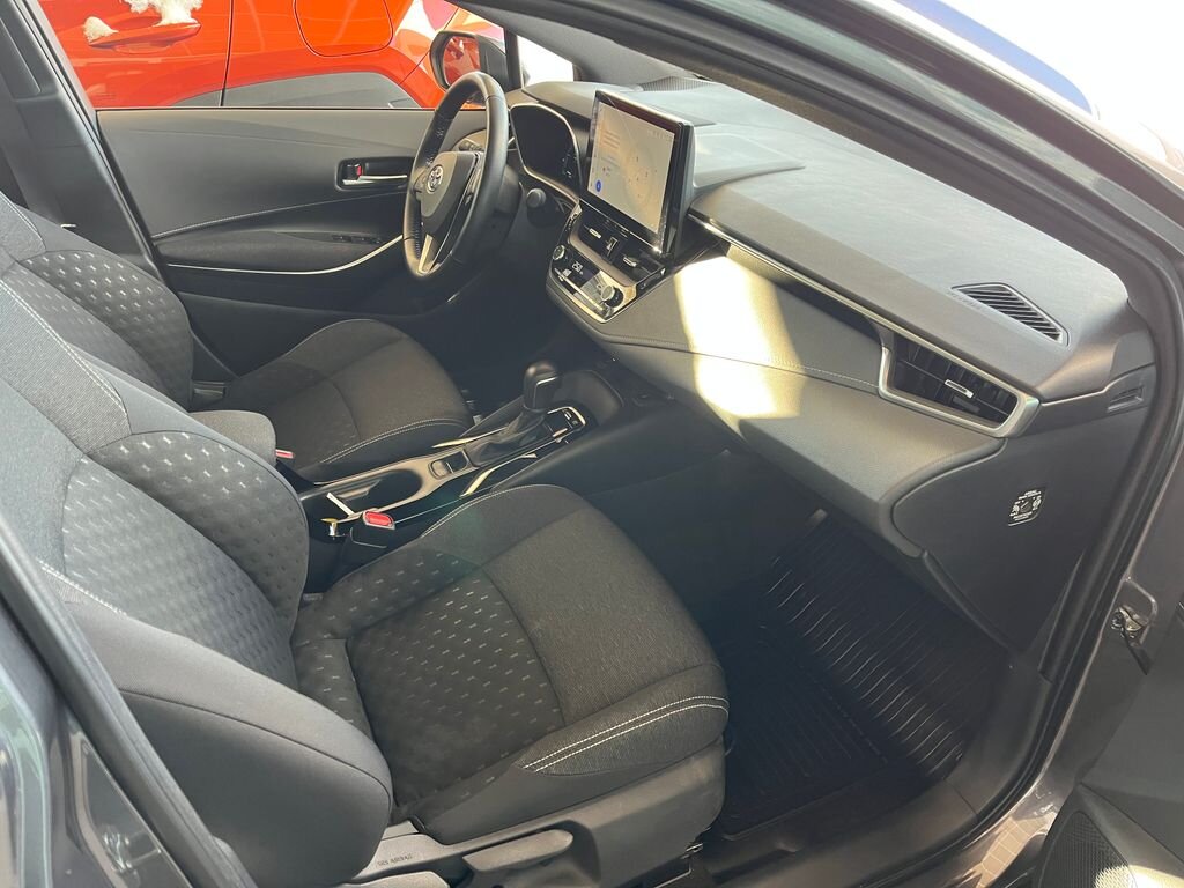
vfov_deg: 53.1
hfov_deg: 67.3
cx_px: 592
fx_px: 889
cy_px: 444
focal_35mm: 26
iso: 125
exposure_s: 1/70
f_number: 1.6
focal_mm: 5.1
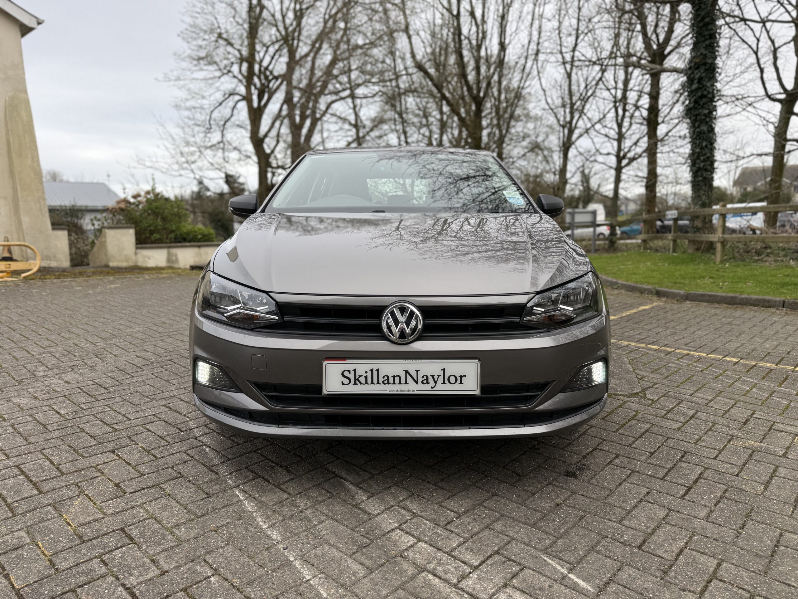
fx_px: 553
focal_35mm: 24
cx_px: 399
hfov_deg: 71.6
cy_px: 300
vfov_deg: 56.8
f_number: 1.78
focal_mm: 6.76
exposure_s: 1/494
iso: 100
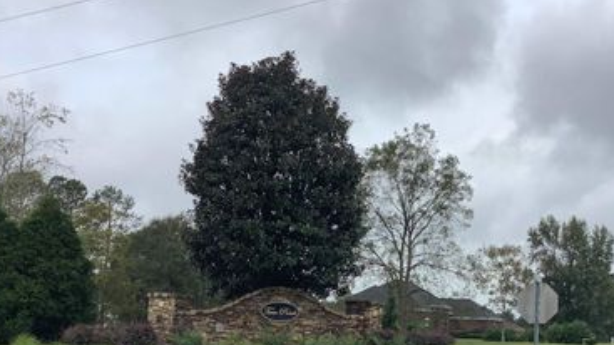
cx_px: 370
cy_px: 307
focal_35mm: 46
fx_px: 749
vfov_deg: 25.2
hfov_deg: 44.4
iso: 25
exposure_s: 1/895
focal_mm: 3.3
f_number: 2.4
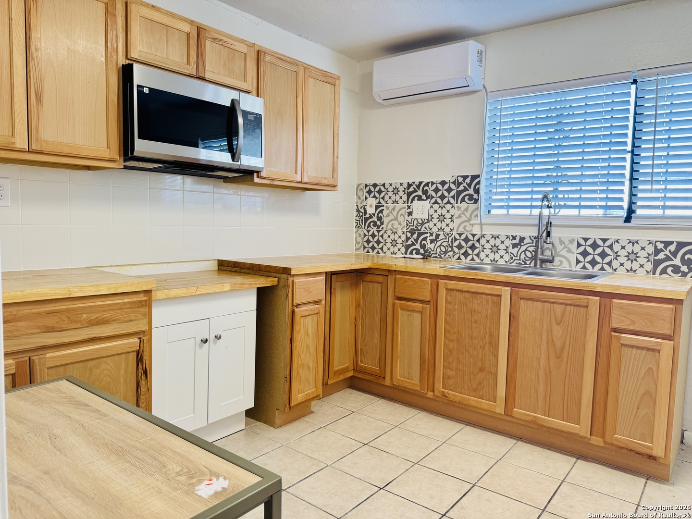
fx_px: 480
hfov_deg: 71.6
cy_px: 260
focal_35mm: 24
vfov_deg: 56.8
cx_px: 346
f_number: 1.78
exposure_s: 1/60
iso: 100
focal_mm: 6.76
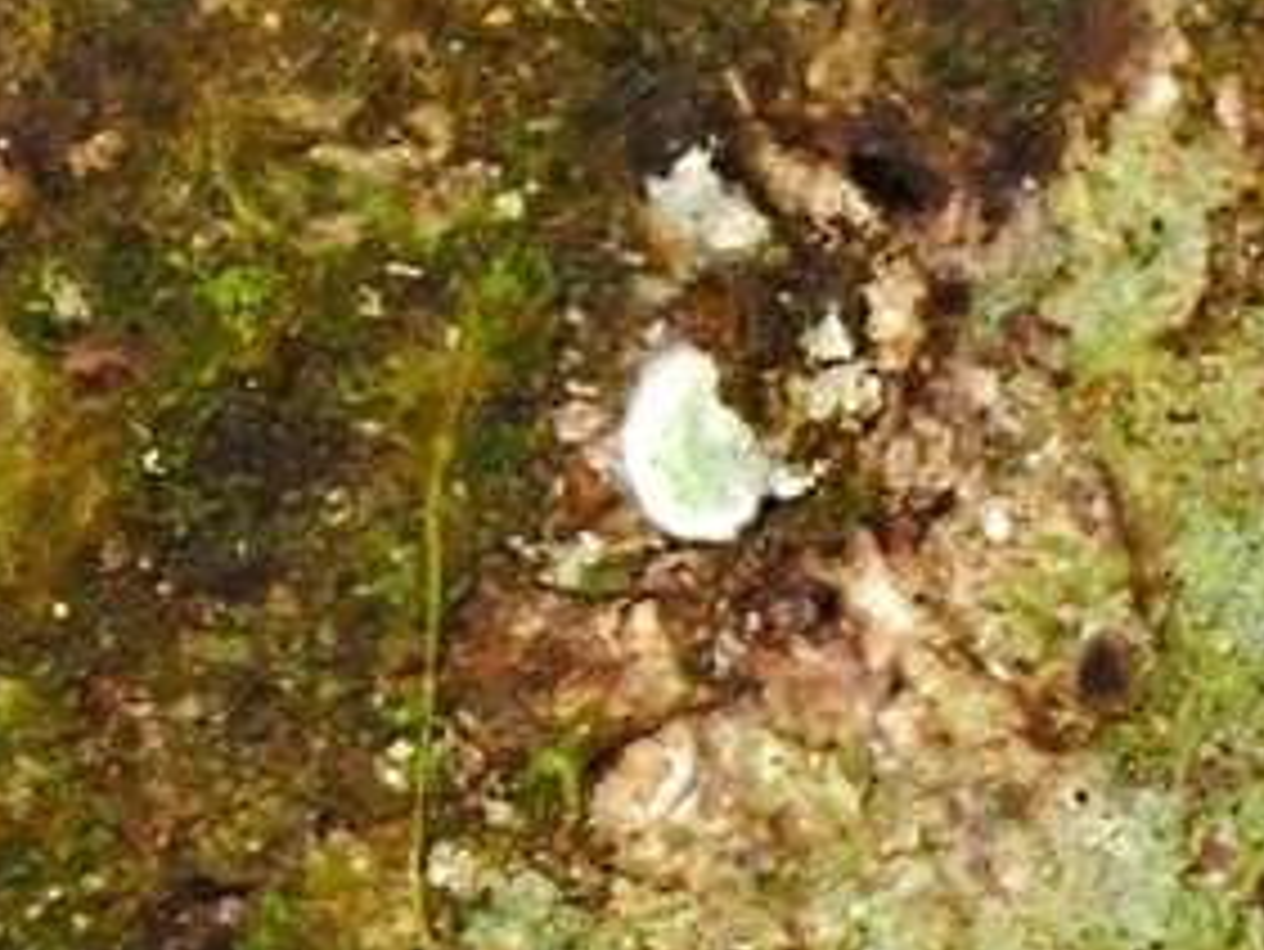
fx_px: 14795
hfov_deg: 4.8
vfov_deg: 3.6
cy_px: 1736
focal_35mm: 405
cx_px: 2398
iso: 250
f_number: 6.3
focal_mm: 18
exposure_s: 1/200
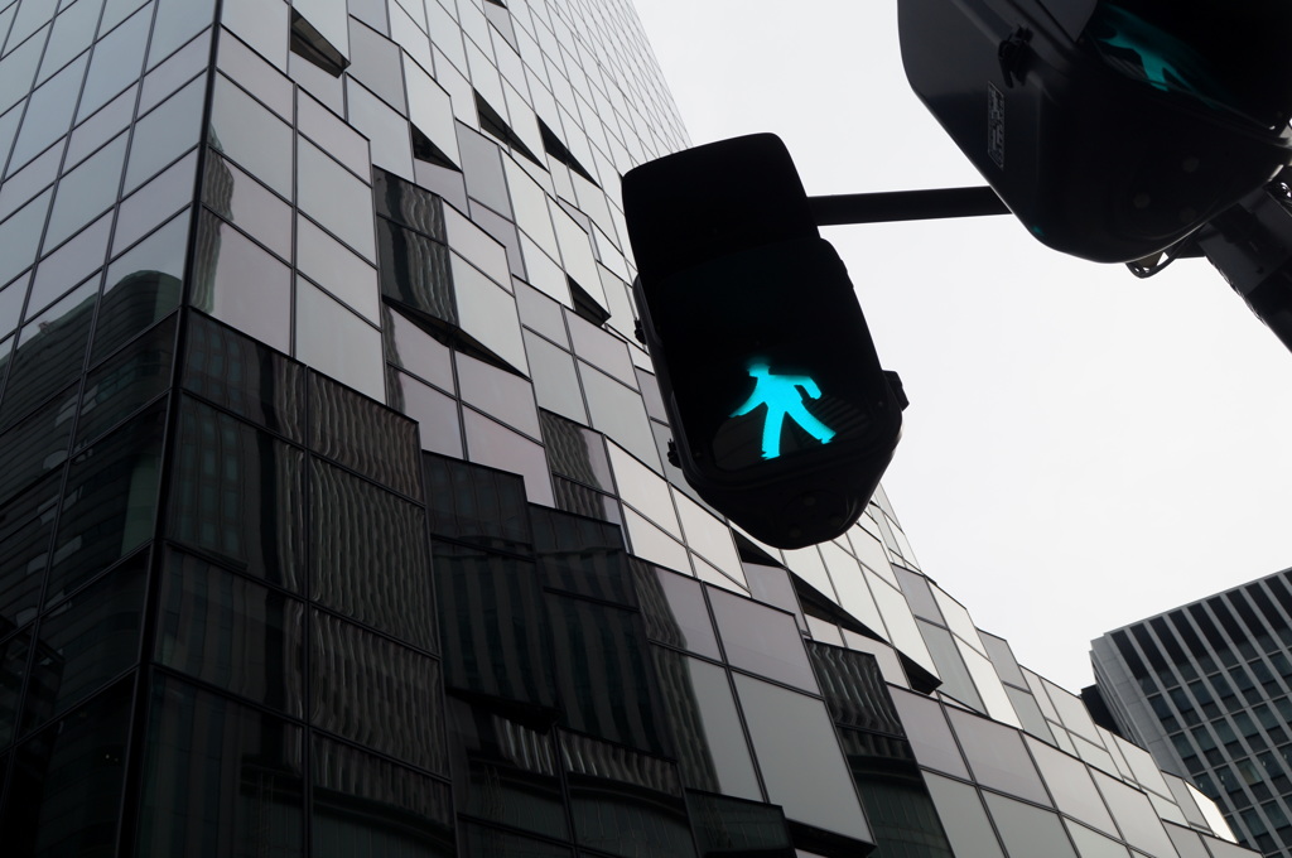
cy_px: 429
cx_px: 646
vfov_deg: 31.8
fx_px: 1505
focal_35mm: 42
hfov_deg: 46.5
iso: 100
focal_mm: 28
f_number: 8
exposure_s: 1/250
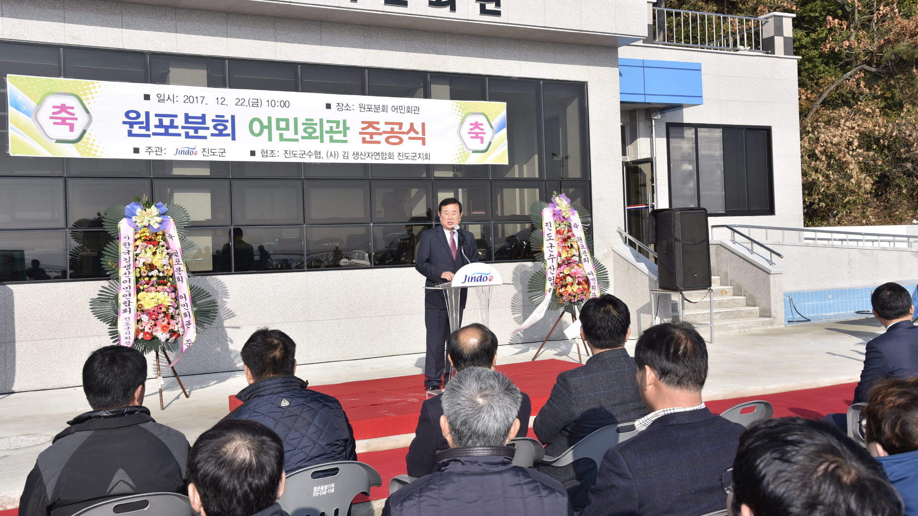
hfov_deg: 54.0
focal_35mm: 37
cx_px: 455
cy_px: 222
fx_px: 901
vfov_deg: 31.9
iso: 100
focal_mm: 35
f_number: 8
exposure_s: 1/250
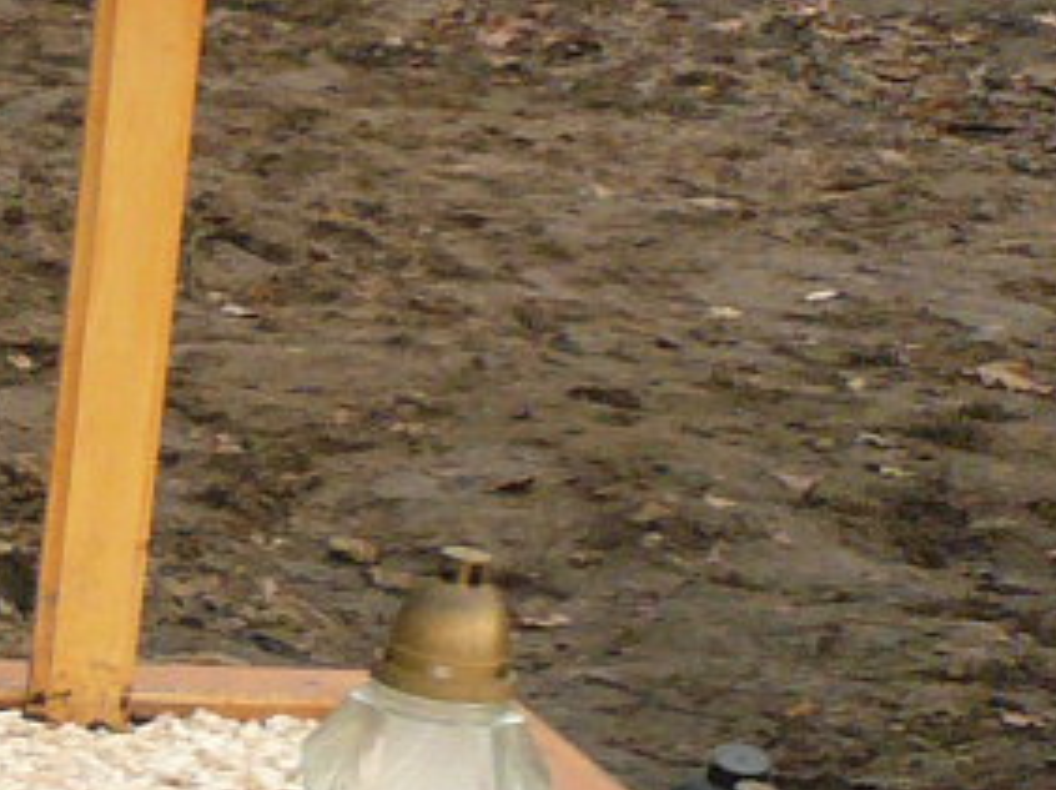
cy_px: 895
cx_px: -1606
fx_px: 4846
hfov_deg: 10.4
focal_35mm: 159
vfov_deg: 9.2
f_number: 2.8
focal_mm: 4.6
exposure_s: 1/200
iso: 100
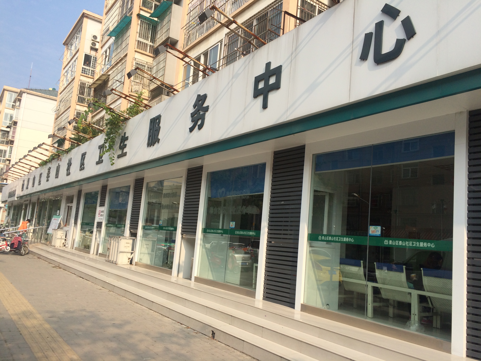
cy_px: 180
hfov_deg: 61.7
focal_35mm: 29
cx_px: 240
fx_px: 403
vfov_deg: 48.2
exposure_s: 1/1368
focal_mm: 4.15
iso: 32
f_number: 2.2
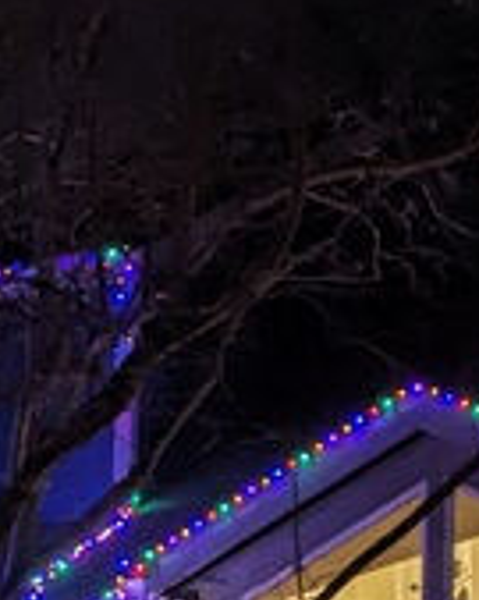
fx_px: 2625
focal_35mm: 148
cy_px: 809
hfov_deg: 10.1
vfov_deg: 12.6
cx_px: -268
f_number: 1.89
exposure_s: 1/30
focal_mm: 5.43
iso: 807
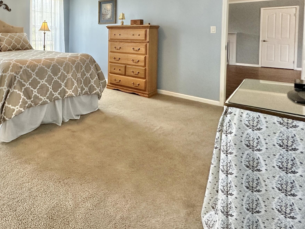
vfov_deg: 52.4
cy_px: 39
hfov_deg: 63.9
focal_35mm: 24
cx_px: 52
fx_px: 211
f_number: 2.2
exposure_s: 1/120
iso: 320
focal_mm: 2.22
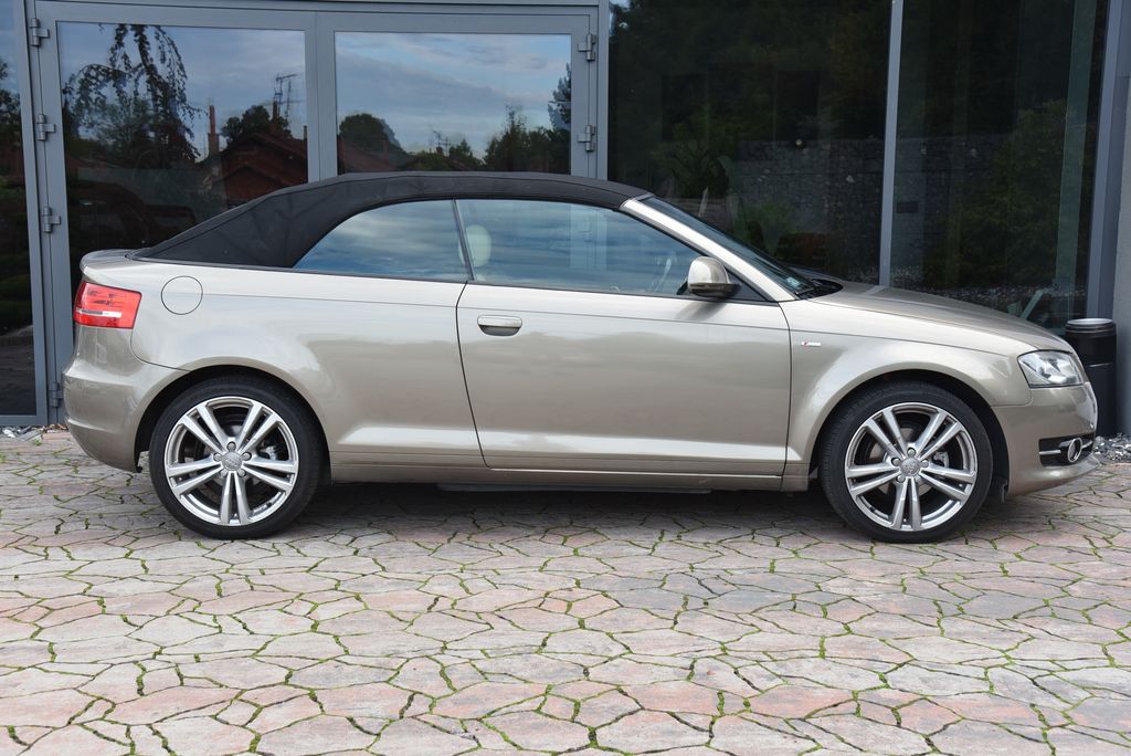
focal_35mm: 48
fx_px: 1509
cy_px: 378
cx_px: 566
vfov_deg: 28.1
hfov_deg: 41.1
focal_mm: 48
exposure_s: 1/160
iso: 500
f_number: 6.3
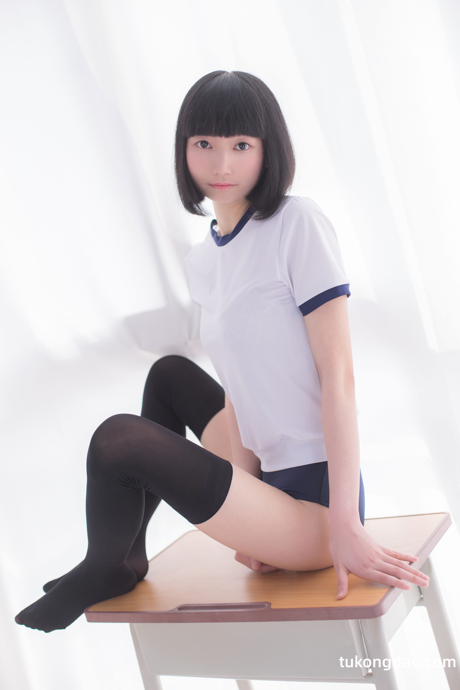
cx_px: 230
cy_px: 345
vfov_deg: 39.6
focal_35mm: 50
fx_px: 958
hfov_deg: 27.0
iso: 200
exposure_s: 1/80
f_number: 2.8
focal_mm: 50
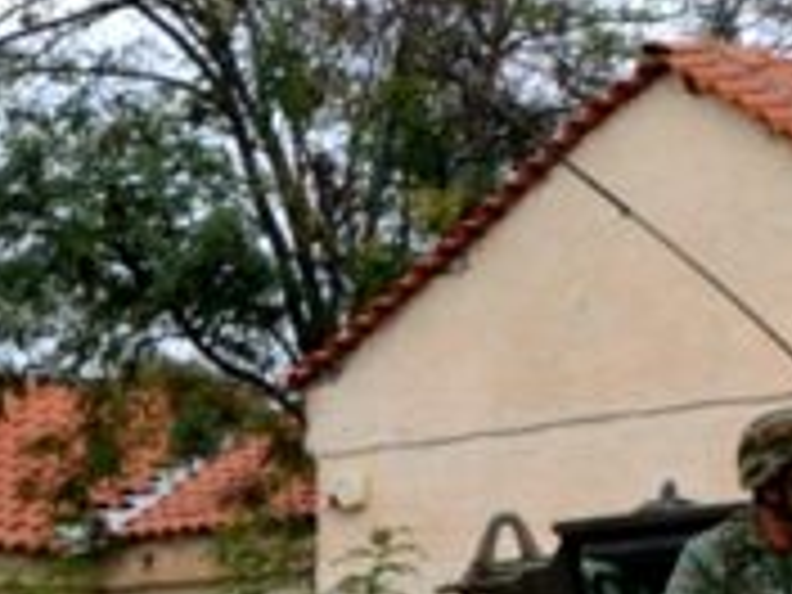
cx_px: 950
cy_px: 468
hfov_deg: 6.7
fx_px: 6749
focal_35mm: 295
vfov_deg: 5.0
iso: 100
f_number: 7.1
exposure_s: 1/200
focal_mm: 48
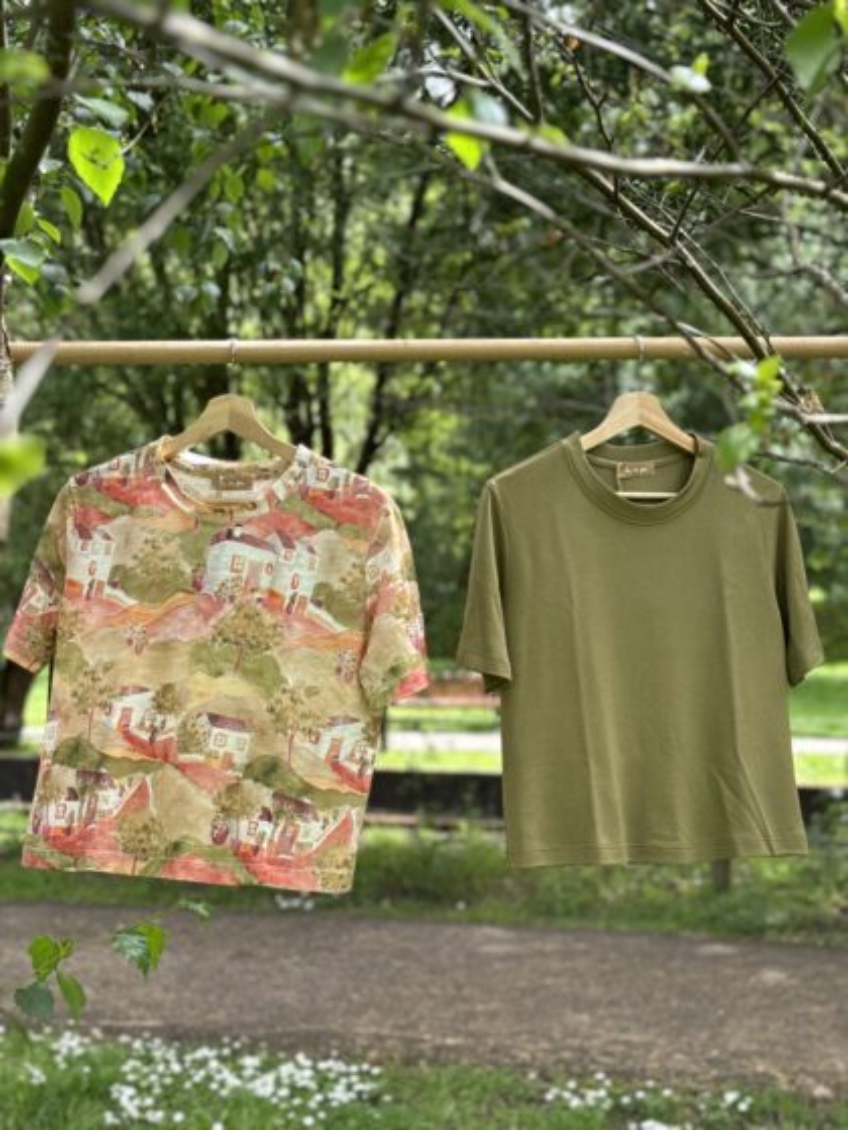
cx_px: 424
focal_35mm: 48
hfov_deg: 30.3
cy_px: 565
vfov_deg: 39.7
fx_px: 1568
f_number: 1.78
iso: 64
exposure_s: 1/747
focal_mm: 6.76
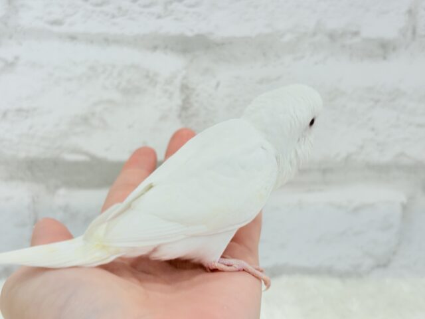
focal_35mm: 52
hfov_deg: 36.8
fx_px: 638
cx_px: 212
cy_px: 160
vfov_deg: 28.0
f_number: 1.6
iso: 32
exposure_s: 1/50
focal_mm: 5.96
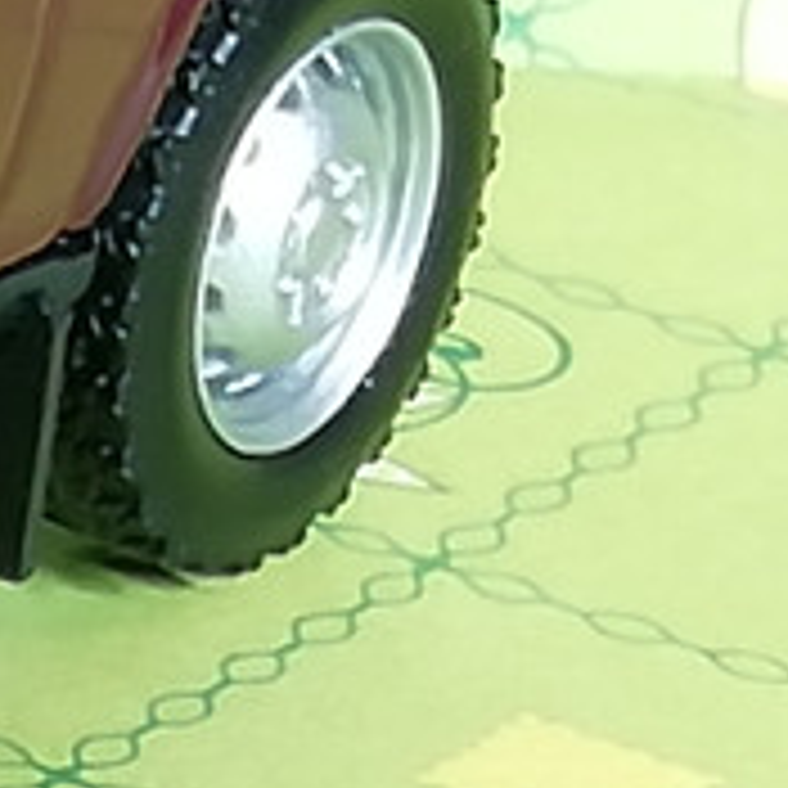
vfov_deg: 5.1
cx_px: -1385
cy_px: 63
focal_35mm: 340
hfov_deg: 4.9
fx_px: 8757
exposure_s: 1/33.3
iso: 125
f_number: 2.2
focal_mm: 3.46
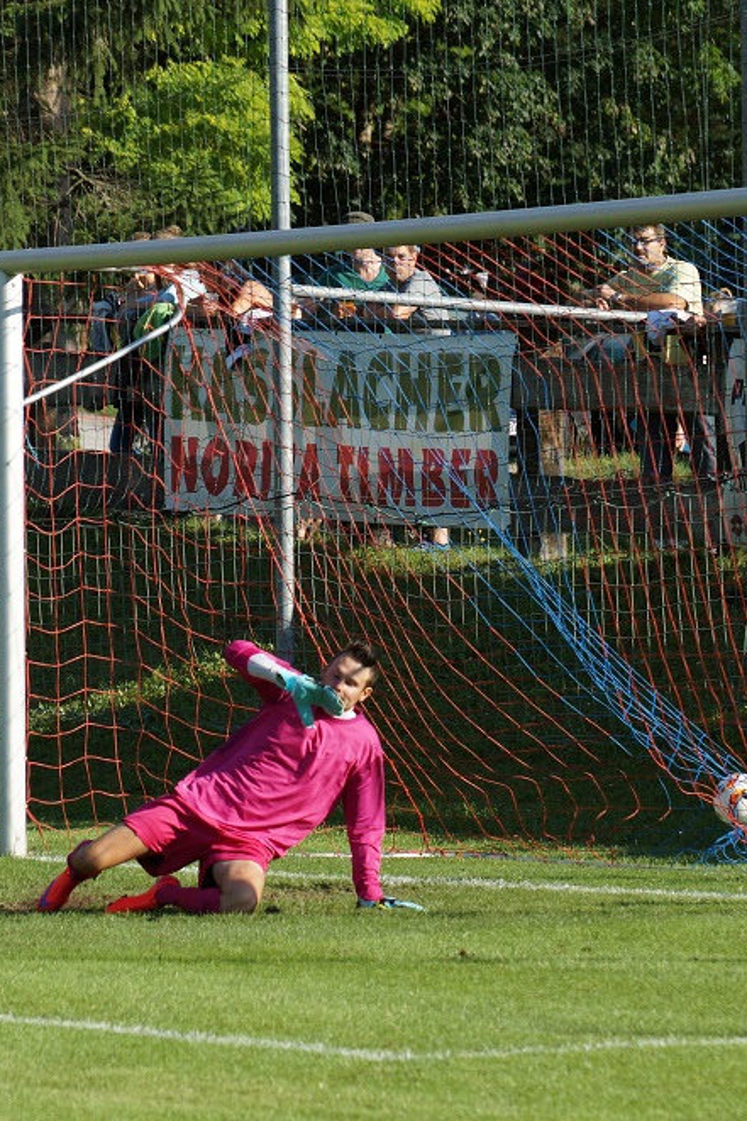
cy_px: 560
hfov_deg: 4.5
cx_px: 445
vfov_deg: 6.7
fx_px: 9521
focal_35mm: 306
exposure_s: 1/2500
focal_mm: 135
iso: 800
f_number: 5.6
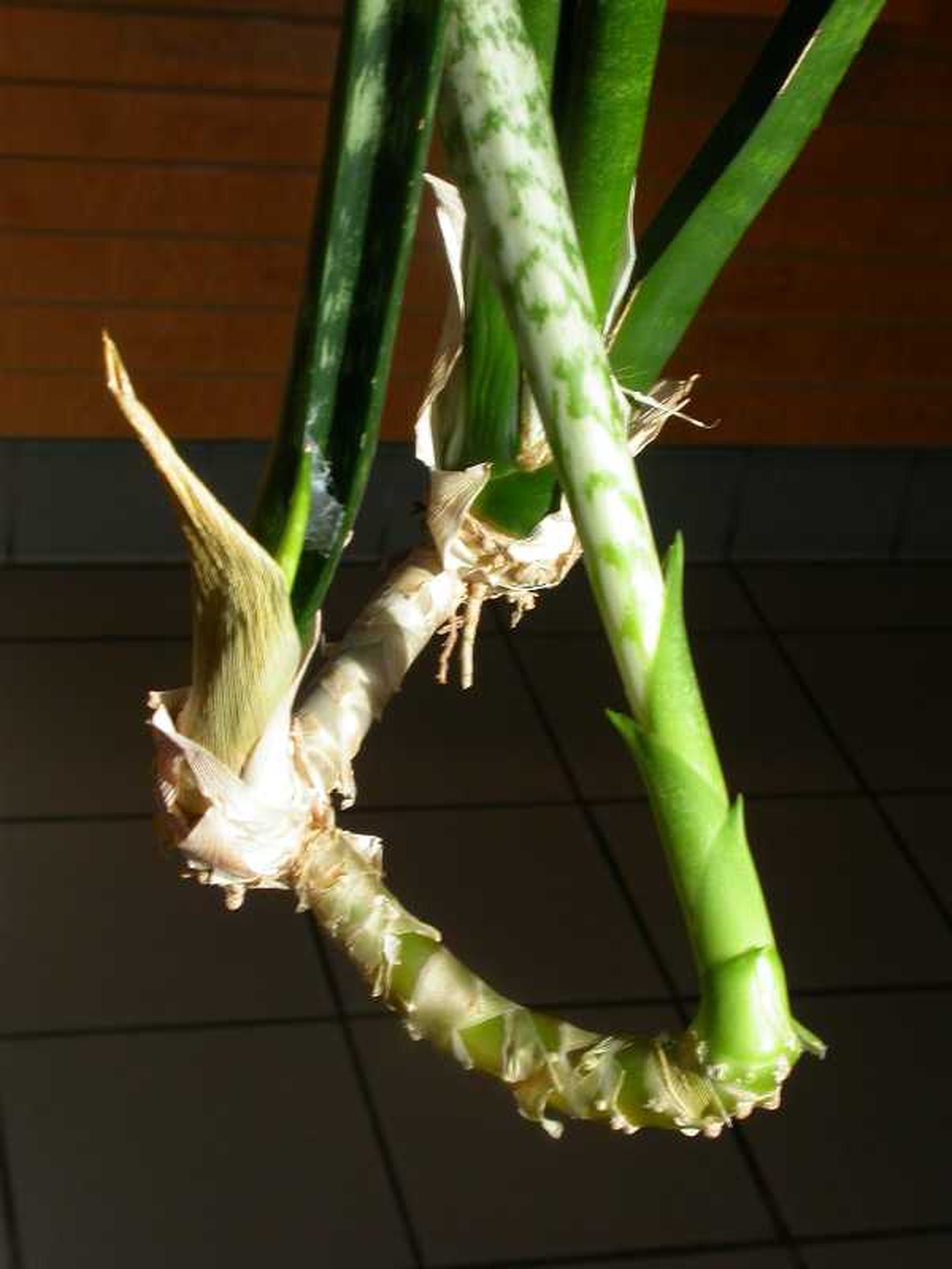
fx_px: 2860
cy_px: 634
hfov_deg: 18.9
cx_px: 476
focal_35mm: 78
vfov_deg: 25.0
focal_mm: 16.2
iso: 100
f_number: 6.3
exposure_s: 1/88.4
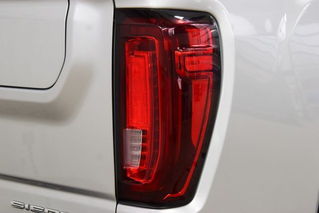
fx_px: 691
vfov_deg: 17.5
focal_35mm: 78
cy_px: 106
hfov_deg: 26.0
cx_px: 160
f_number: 6.3
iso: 720
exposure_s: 1/15
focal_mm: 52
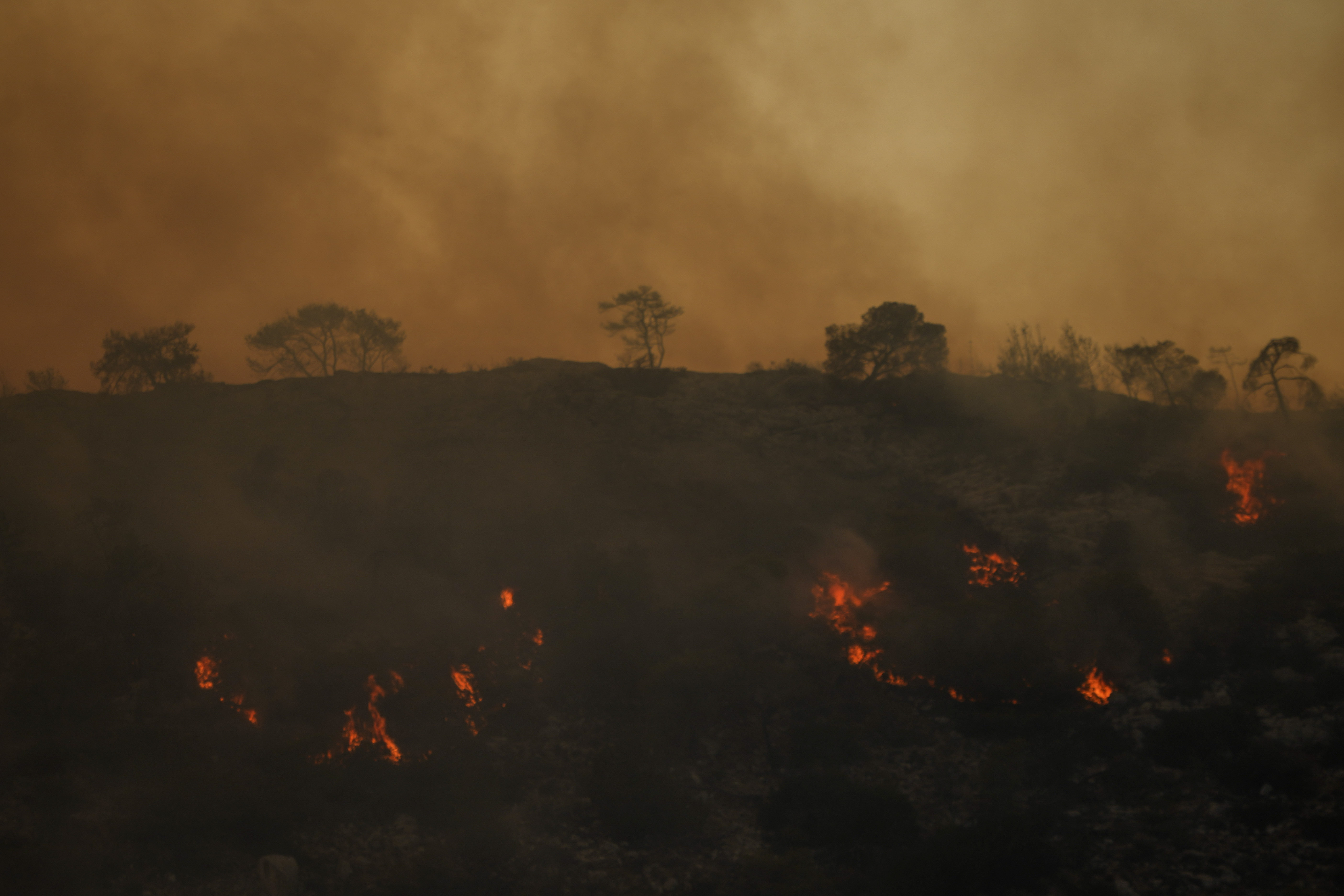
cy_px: 448
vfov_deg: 2.3
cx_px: 672
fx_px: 22398
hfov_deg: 3.4
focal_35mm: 600
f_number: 5.6
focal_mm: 400
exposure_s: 1/400
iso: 50
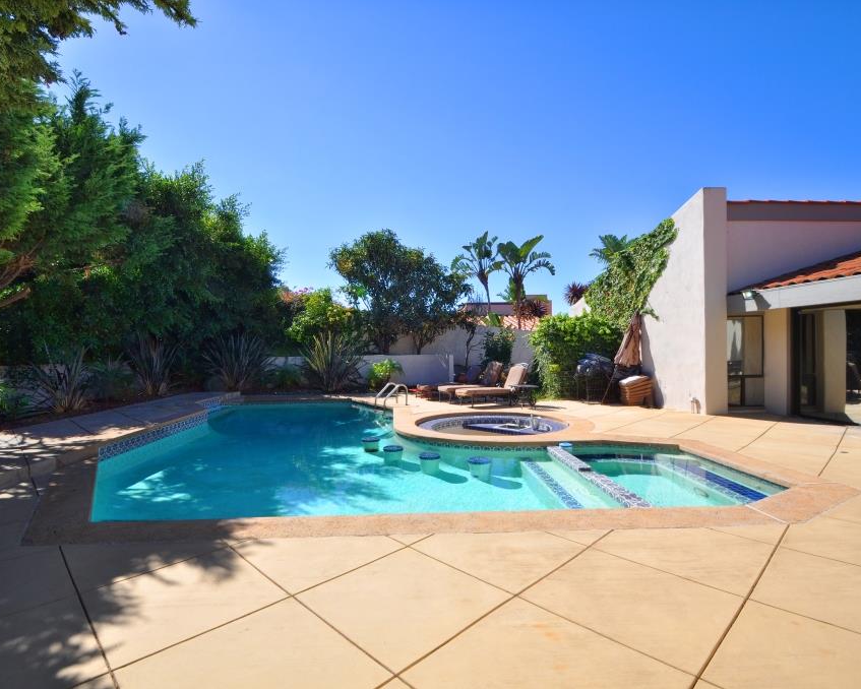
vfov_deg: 77.0
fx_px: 433
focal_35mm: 17
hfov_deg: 89.5
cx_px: 407
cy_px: 344
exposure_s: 1/200
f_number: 14
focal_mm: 10
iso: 250
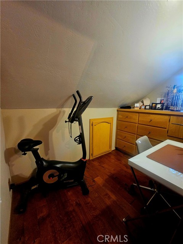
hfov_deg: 89.9
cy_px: 122
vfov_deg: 106.2
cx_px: 92
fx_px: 92
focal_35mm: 13
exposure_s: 1/30
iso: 500
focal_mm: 2.2
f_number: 2.2
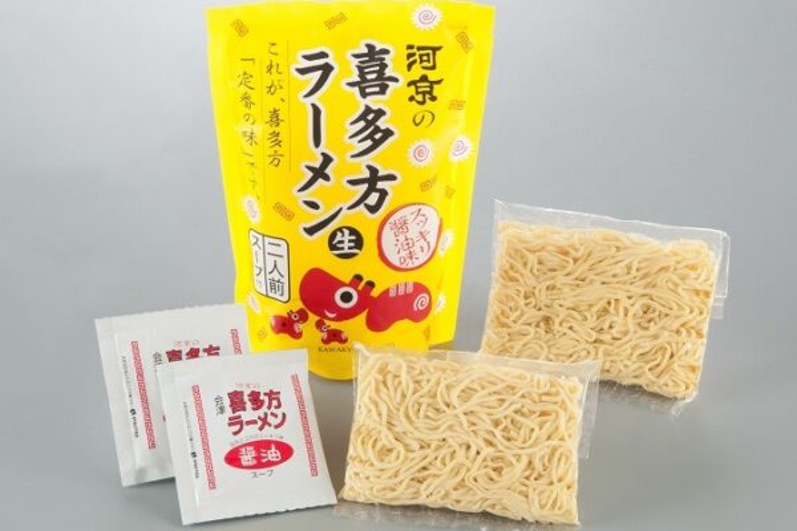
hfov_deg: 12.2
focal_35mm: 168
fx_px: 3719
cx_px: 398
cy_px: 266
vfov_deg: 8.2
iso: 200
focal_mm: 112
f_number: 22
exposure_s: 1/100
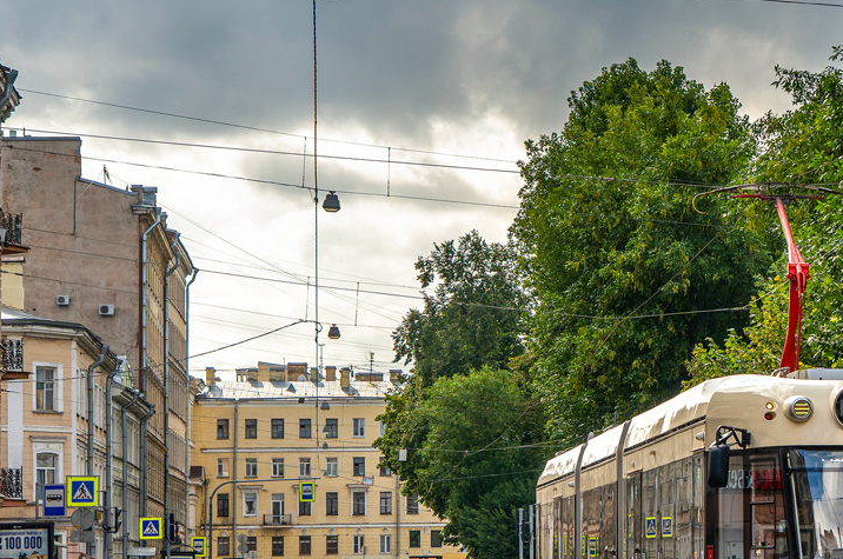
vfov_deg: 12.5
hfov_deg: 18.4
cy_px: 325
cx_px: 795
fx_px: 2548
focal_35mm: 109
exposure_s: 1/500
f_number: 6.3
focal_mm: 52
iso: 80
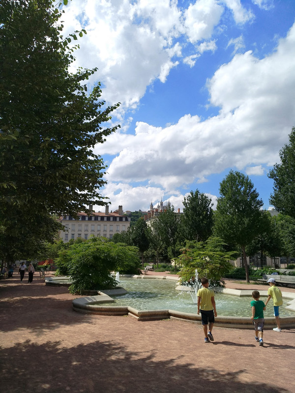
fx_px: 250
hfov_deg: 61.1
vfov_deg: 76.4
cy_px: 196
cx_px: 148
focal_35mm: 22
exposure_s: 1/1642
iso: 100
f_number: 2.2
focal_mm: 3.81
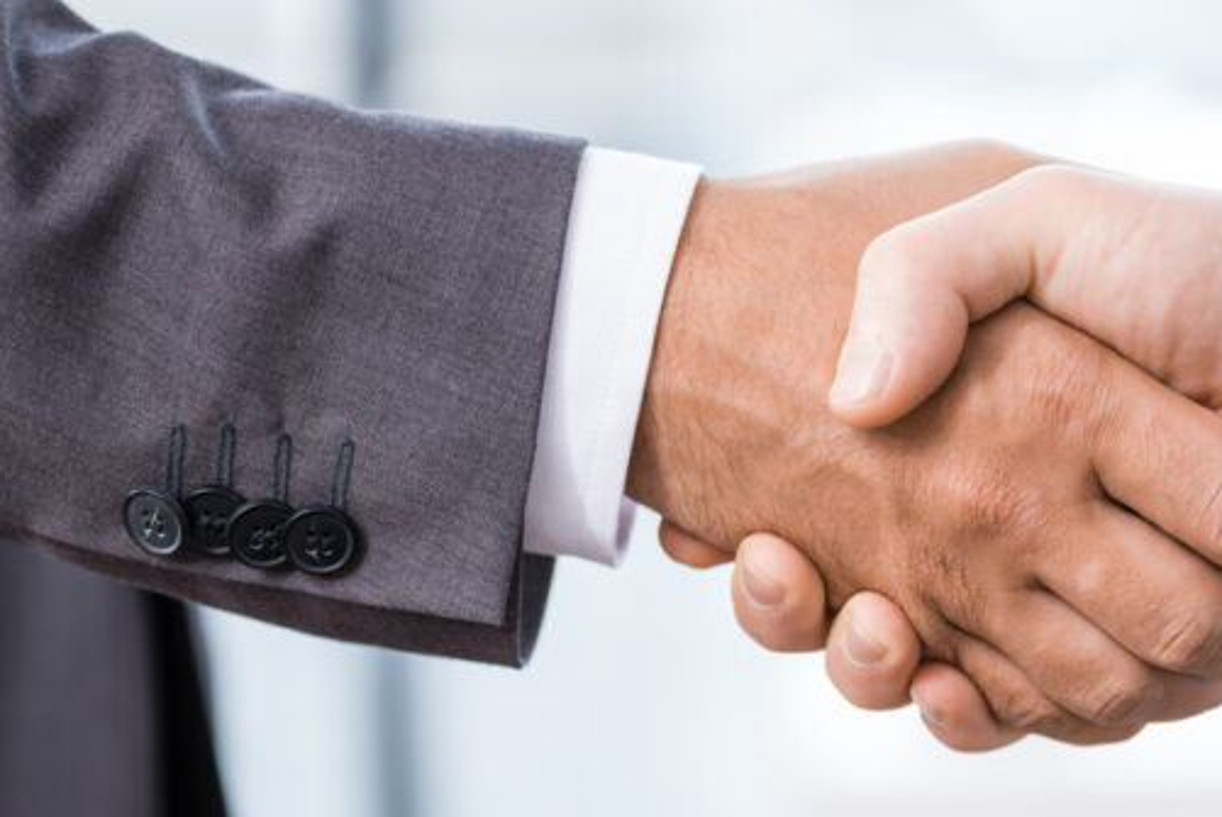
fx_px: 5470
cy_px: 408
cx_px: 851
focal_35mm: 161
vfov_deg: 8.5
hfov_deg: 12.7
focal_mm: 105
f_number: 4
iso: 400
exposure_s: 1/125
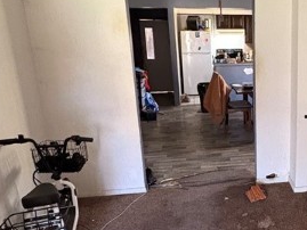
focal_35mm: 40
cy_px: 130
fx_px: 355
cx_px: 268
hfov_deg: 43.3
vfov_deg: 35.9
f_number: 2.2
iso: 800
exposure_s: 1/60
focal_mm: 2.22
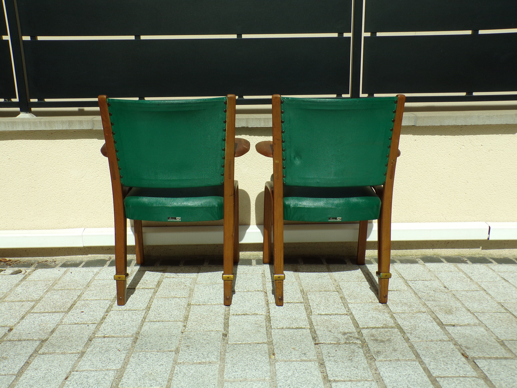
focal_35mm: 32
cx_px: 258
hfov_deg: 56.8
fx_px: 478
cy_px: 194
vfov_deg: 44.2
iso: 80
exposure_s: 1/850
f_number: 4.6
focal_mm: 5.8
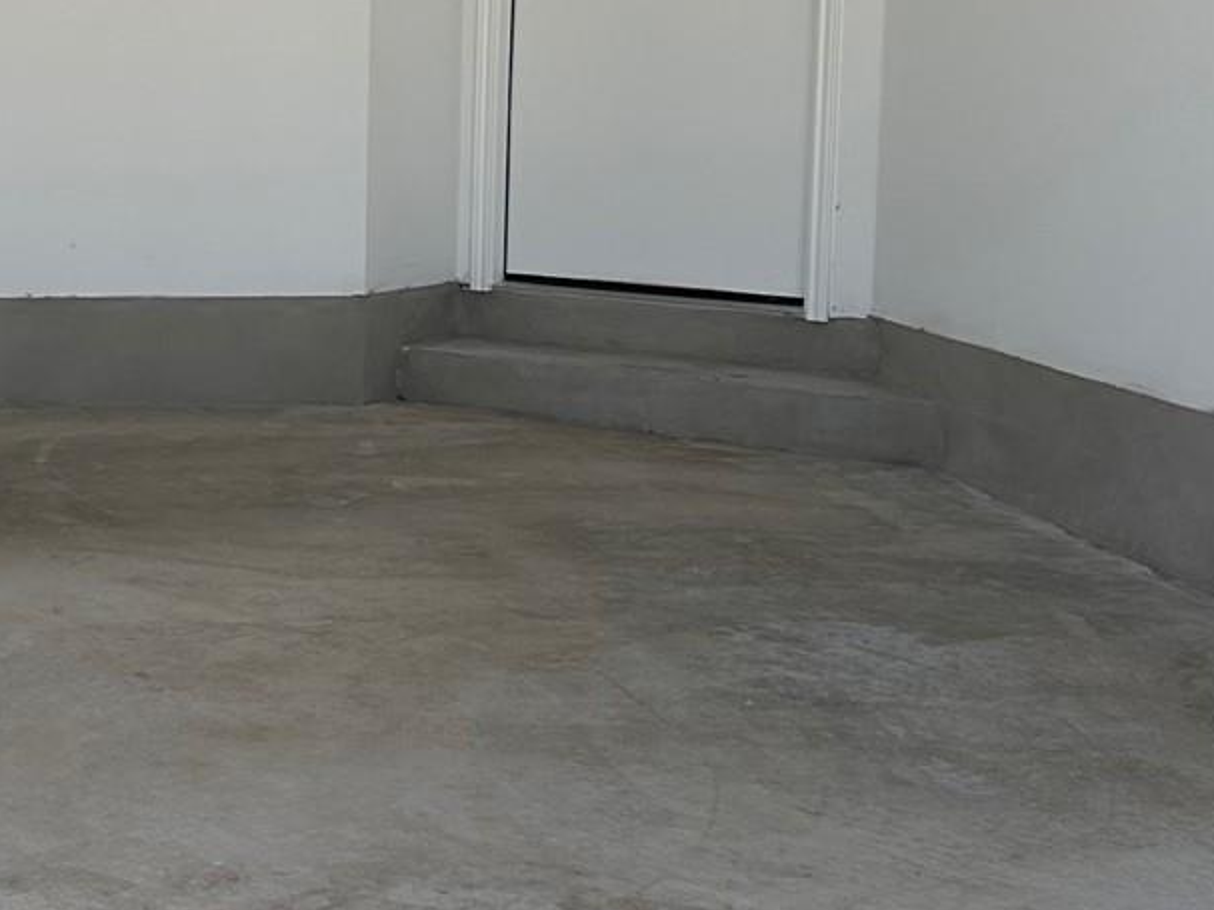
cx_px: -212
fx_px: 2840
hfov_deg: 22.4
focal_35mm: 81
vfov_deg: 18.1
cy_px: 238
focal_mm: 6.86
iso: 80
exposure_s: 1/962
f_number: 1.78
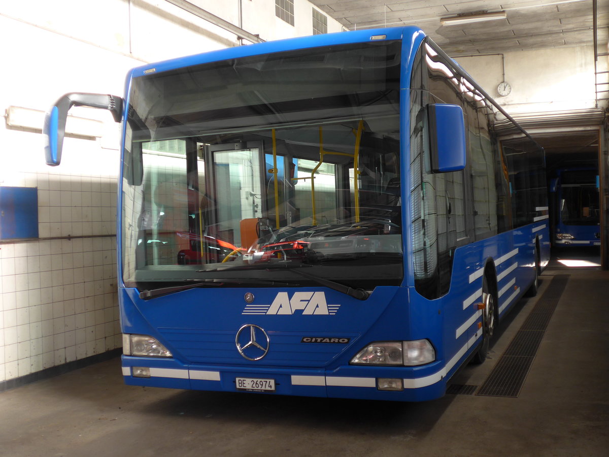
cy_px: 228
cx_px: 304
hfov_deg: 45.8
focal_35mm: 41
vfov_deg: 35.1
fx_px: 721
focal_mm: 8.4
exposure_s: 1/60
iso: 160
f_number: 2.6
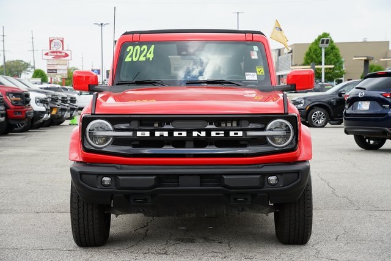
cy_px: 130
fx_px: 880
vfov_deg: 16.9
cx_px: 196
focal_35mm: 81
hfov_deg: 25.1
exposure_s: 1/125
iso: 100
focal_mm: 81
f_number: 8
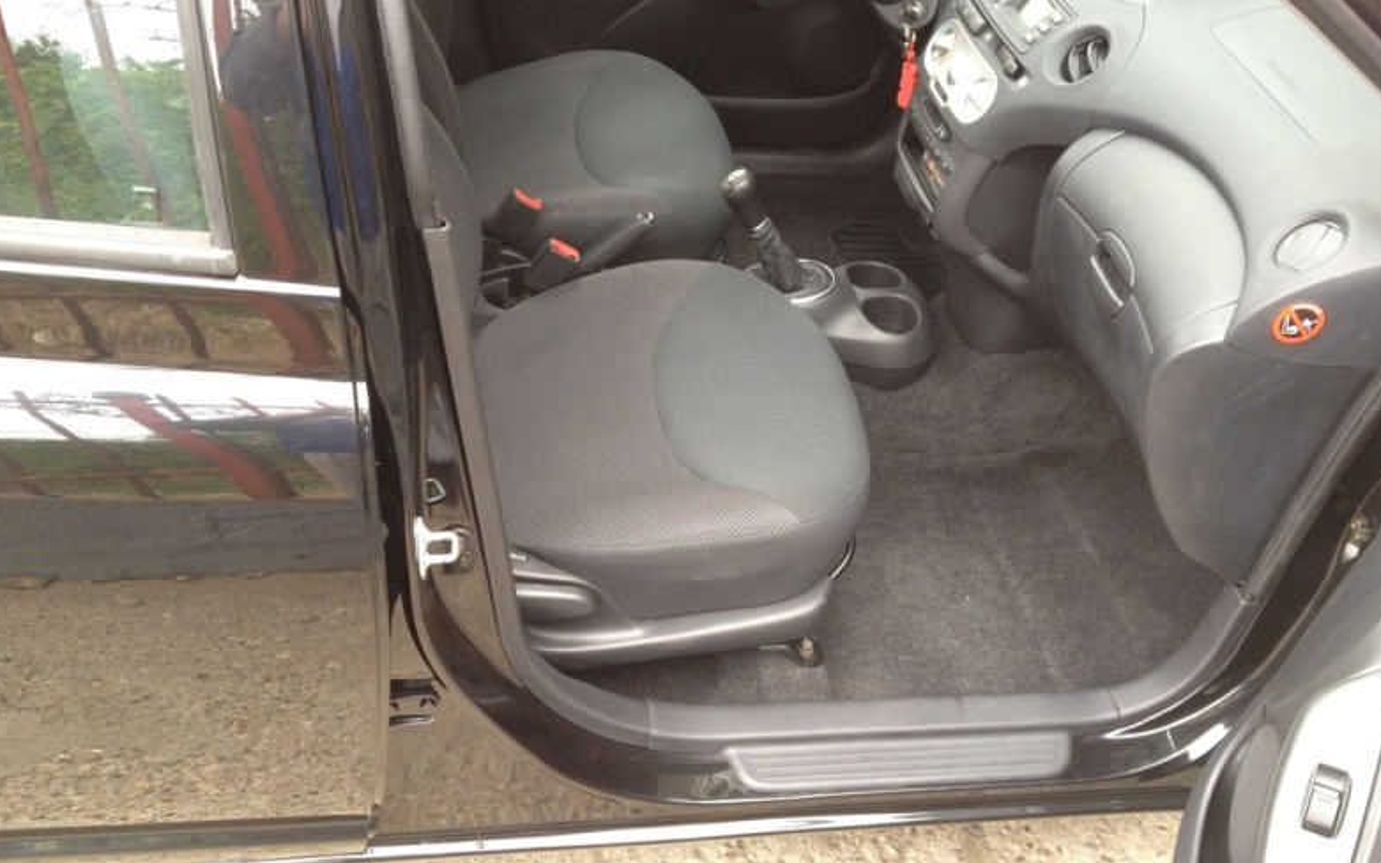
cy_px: 403
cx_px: 700
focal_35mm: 38
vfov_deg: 33.6
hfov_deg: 51.5
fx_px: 1430
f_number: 2.4
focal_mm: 4.28
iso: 80
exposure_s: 1/40
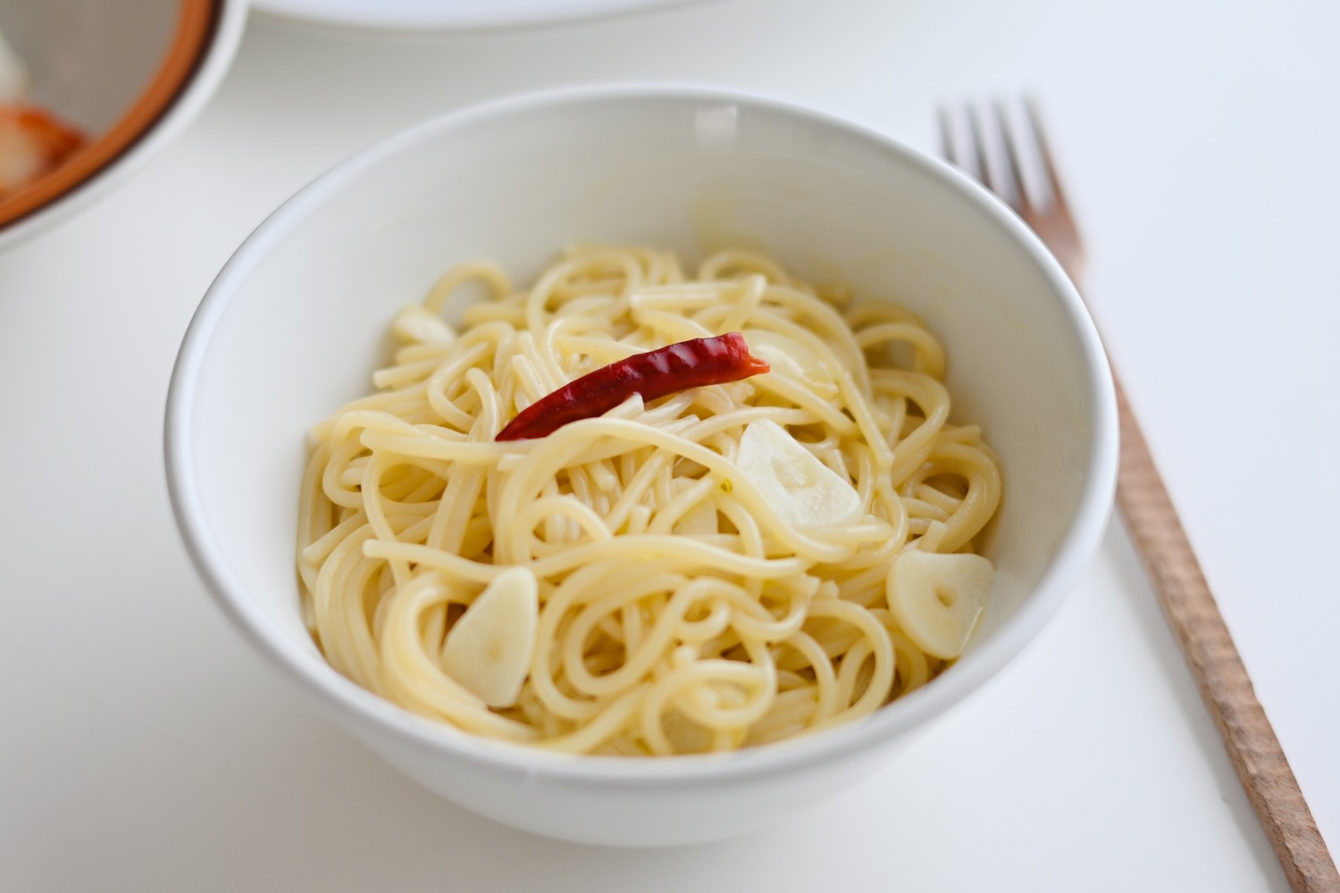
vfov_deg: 22.6
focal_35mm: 60
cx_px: 670
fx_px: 2233
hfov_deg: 33.4
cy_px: 446
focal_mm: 40
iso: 180
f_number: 2
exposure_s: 1/100
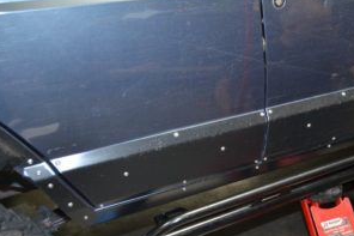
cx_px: 285
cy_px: 167
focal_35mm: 49
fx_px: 482
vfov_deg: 27.2
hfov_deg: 38.8
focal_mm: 20
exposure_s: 1/60
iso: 400
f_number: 3.5
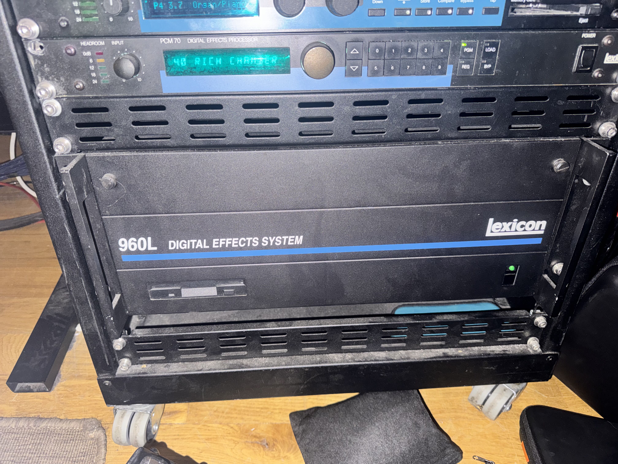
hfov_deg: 71.6
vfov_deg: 56.8
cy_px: 232
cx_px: 309
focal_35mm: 24
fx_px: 428
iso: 50
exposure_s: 1/4
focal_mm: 6.76
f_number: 1.78
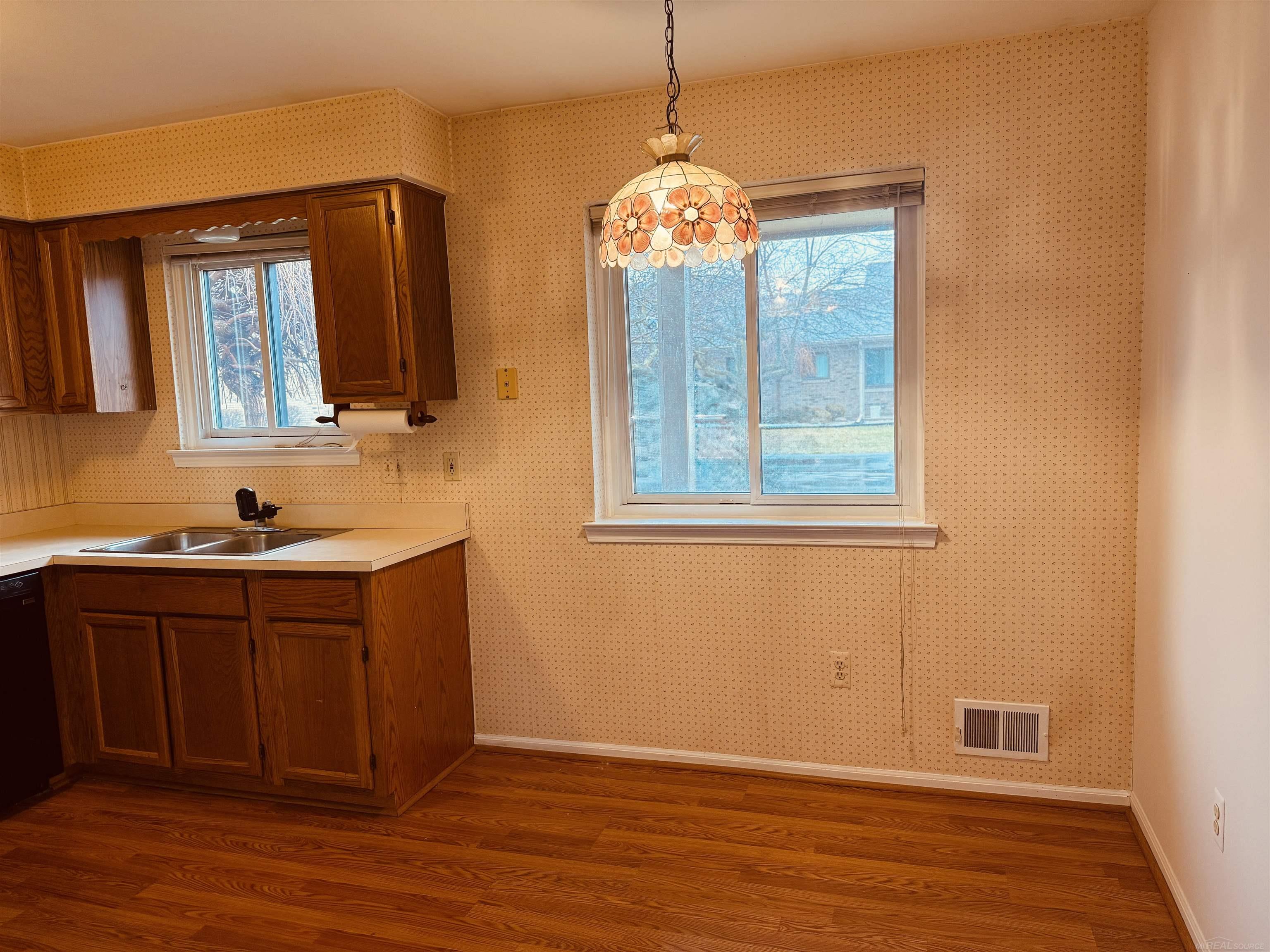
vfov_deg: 56.8
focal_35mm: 24
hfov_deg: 71.6
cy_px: 476
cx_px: 635
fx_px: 881
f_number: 1.78
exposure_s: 1/60
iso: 160
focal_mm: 6.76
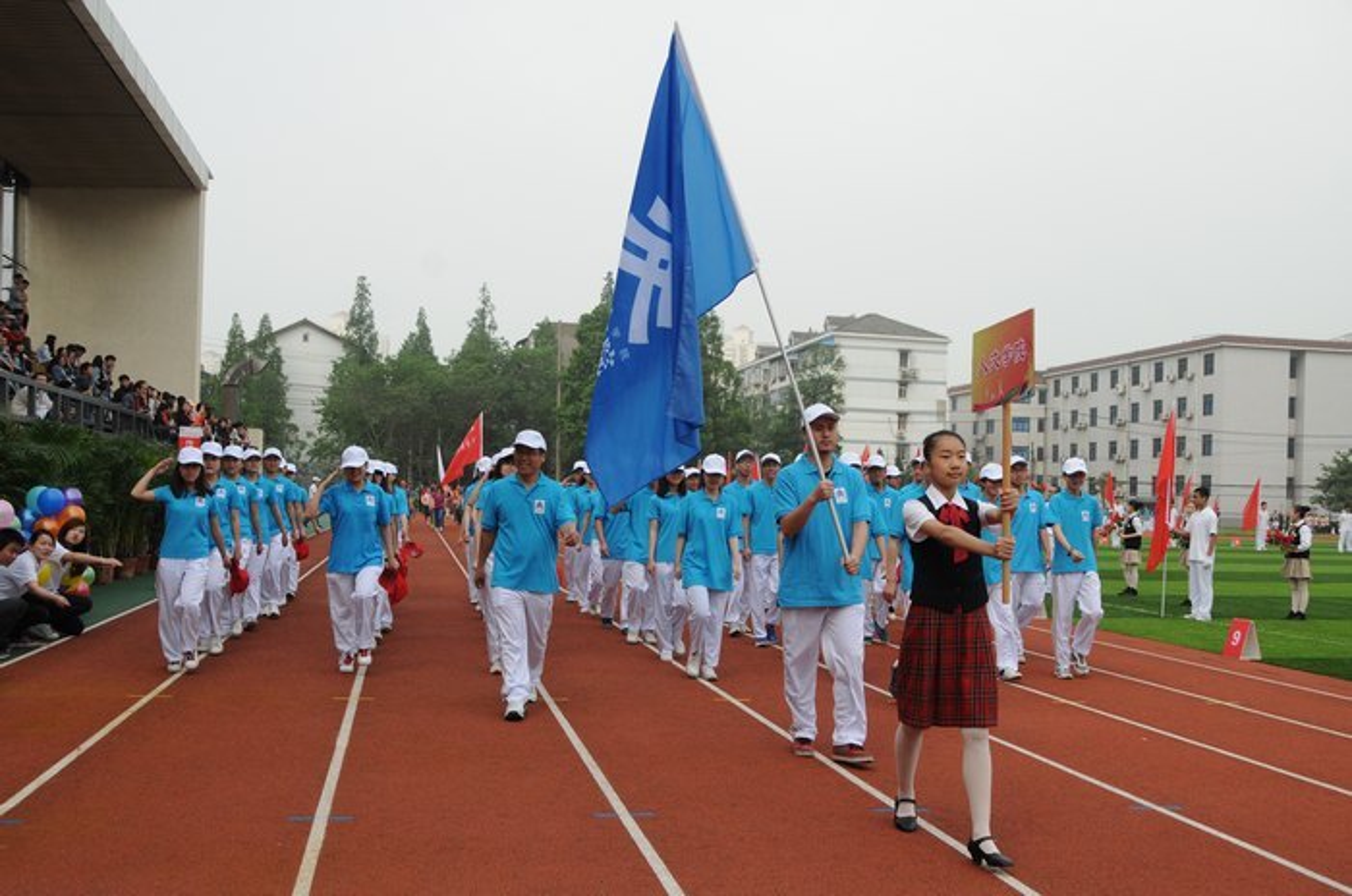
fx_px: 1237
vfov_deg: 39.8
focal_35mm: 33
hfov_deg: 57.3
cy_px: 448
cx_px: 676
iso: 500
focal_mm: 22
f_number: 6.3
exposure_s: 1/1600
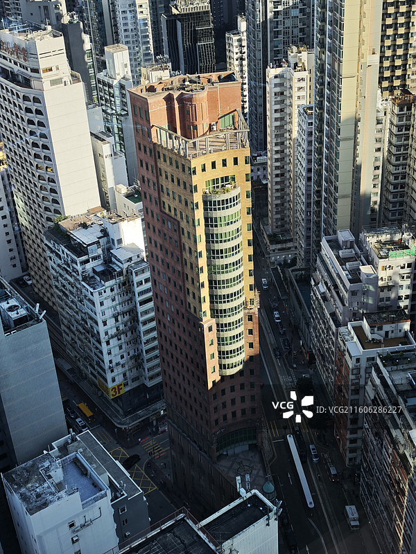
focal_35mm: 47
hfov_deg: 30.9
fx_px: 753
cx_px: 208
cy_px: 277
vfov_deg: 40.4
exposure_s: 1/720
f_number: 1.44
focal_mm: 6.68
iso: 50
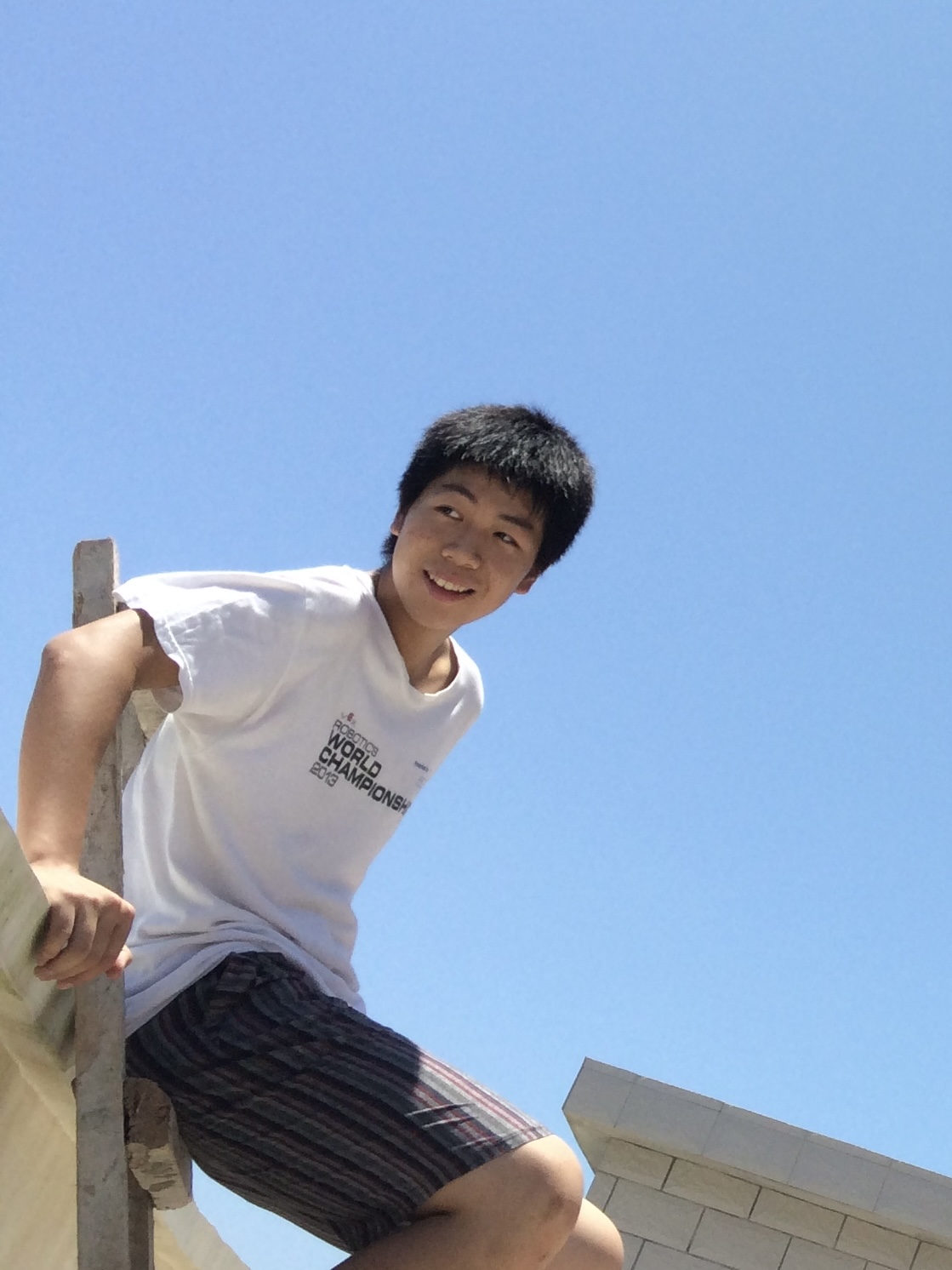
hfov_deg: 46.8
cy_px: 635
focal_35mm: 30
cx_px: 476
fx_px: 1100
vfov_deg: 60.0
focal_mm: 4.12
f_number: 2.2
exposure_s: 1/2160
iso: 40
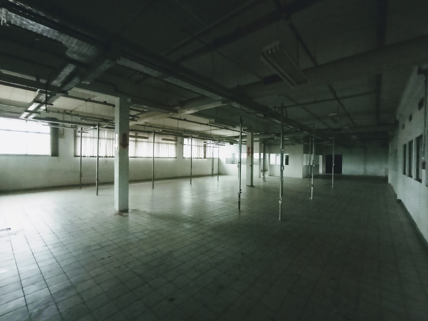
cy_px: 160
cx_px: 214
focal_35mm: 16
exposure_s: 1/15
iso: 1289
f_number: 2.2
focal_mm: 1.65
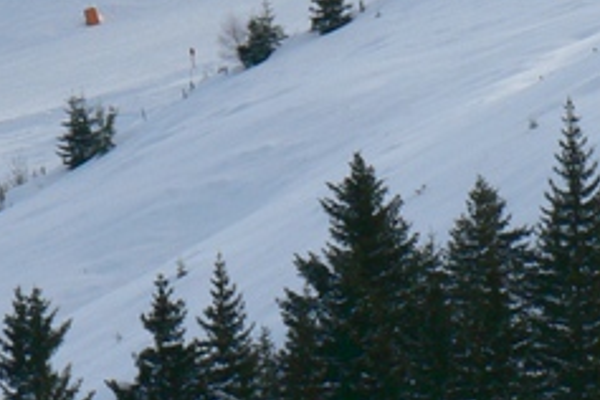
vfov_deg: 1.8
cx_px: 501
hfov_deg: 2.6
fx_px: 13032
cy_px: -170
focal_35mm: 782
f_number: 5.6
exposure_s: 1/320
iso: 80
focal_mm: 37.1
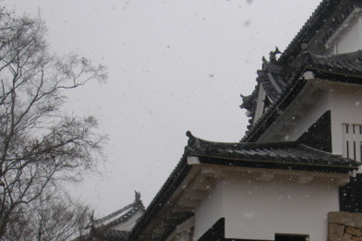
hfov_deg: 21.4
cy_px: 220
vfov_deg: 14.4
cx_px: 298
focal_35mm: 94
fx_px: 945
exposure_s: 1/160
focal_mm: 24
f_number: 6.3
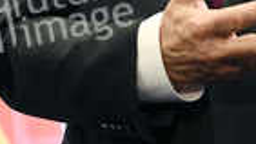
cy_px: -75
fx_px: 929
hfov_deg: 15.5
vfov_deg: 8.6
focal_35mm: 137
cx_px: 238
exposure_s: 1/200
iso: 6400
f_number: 5
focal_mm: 46
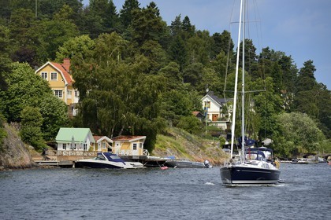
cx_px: 166
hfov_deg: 10.5
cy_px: 110
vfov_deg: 7.0
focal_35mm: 195
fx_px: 1793
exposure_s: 1/500
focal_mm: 195
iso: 200
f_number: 9
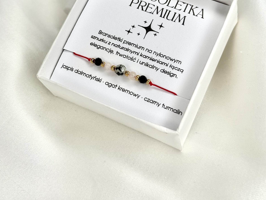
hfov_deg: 29.8
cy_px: 37
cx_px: 134
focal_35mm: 65
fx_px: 500
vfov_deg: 22.3
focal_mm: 6.76
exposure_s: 1/1167
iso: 64
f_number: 1.78
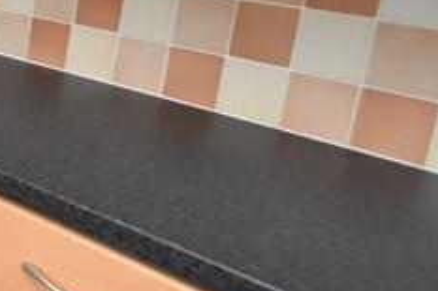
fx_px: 802
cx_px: -372
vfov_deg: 20.3
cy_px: 50
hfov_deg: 20.4
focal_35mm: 66
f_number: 3.5
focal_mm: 10
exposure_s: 1/60
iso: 1100
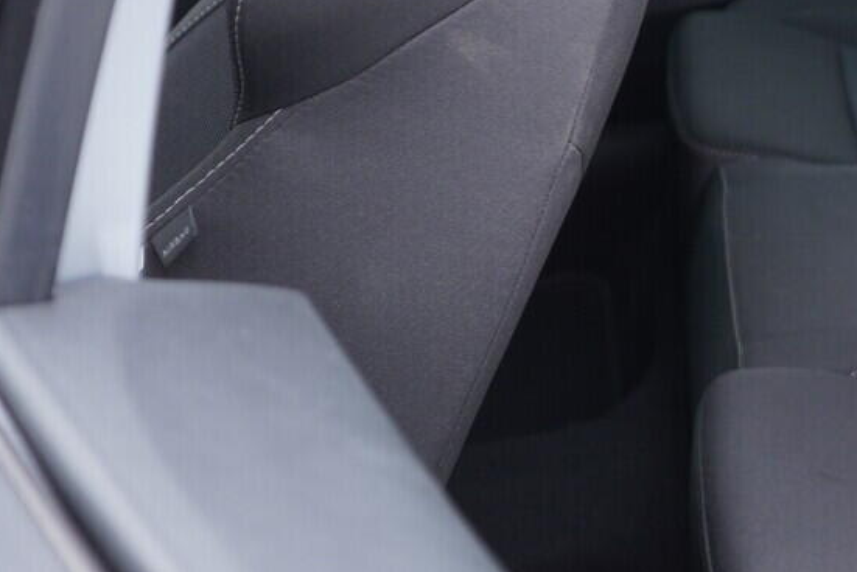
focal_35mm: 94
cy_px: -93
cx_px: 1109
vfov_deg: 14.2
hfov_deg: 19.9
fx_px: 2239
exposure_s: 1/40
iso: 250
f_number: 2.8
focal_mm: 24
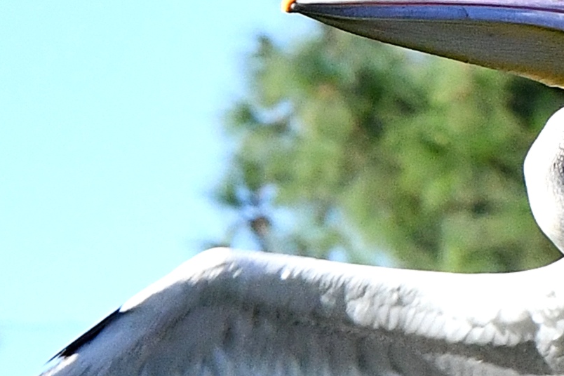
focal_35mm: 479
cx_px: 378
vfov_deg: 2.9
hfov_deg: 4.3
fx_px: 7504
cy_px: 177
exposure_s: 1/1000
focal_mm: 125
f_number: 10
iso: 1250
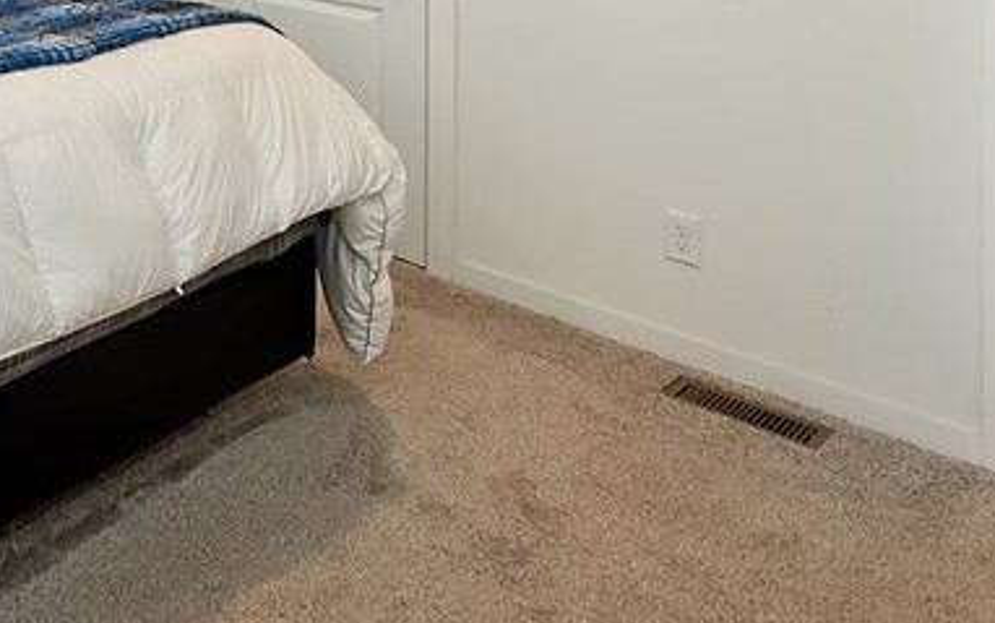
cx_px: -70
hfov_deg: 40.2
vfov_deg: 26.3
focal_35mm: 41
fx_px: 1112
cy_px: -197
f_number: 8
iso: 250
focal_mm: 10
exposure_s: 1/30
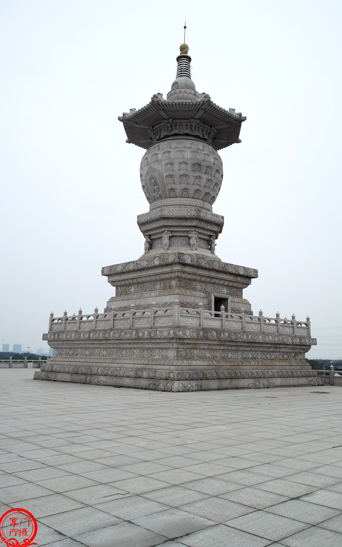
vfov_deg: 61.2
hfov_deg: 40.6
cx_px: 173
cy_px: 277
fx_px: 462
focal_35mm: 31
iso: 100
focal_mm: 20
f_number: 5.6
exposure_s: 1/200
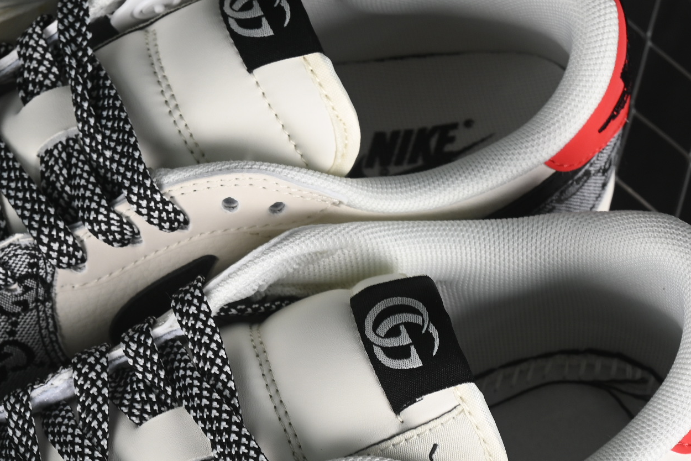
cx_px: 162
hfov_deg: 12.3
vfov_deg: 8.2
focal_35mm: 167
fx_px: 3206
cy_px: 381
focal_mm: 50
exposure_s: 1/60
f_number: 7.1
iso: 160
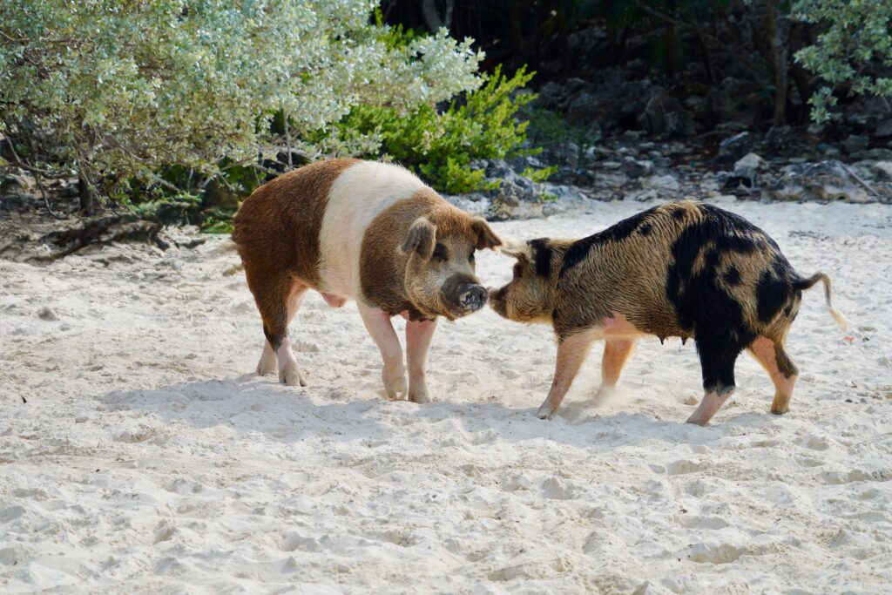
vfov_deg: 12.5
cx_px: 446
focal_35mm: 110
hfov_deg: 18.6
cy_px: 298
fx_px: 2726
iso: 100
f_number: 8
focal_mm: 110
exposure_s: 1/250
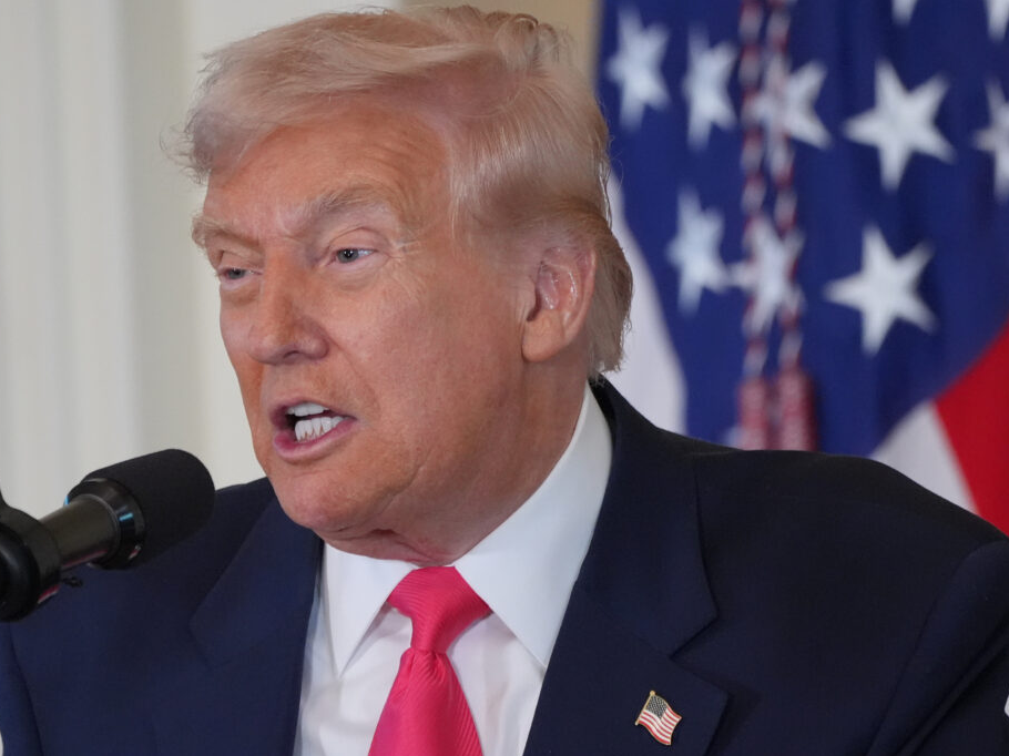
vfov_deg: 2.3
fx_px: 18941
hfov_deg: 3.1
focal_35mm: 650
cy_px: 379
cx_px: 471
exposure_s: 1/160
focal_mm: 400
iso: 5000
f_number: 6.3
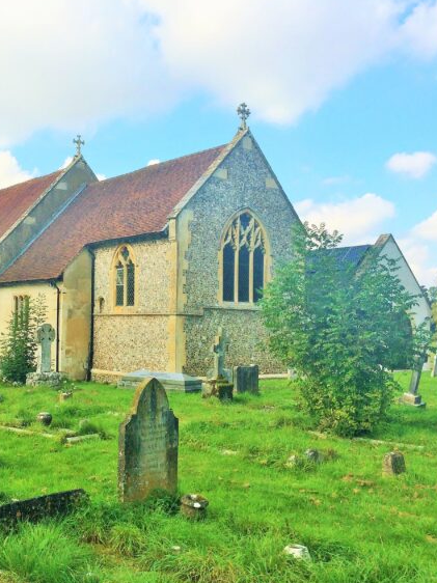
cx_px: 100
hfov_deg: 34.2
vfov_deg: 45.8
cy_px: 289
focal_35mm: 41
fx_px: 691
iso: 40
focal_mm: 4.12
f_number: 2.2
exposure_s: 1/1368
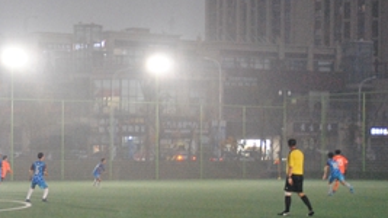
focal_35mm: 124
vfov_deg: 9.8
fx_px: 1275
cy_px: 124
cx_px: 57
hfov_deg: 17.1
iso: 1600
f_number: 4.5
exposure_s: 1/80
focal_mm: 42
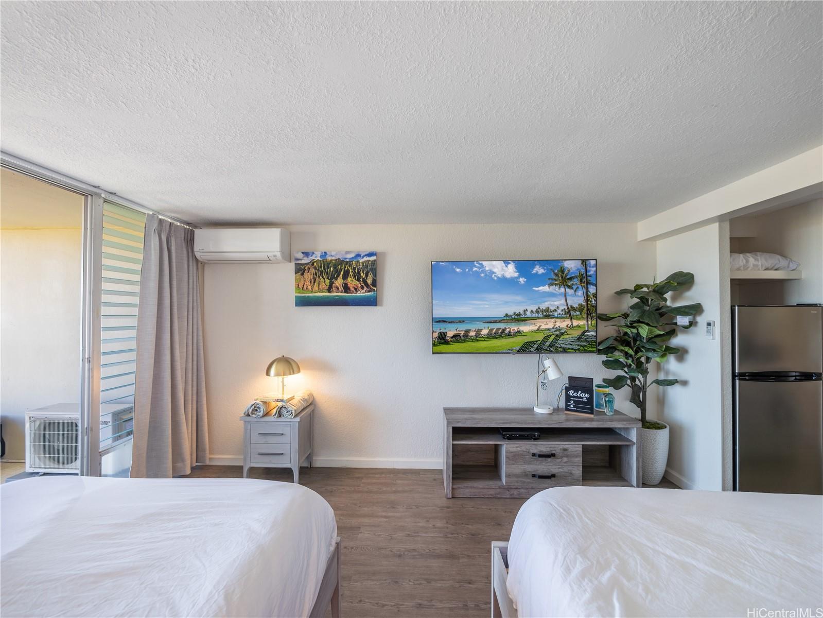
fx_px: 333
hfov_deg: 102.1
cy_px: 309
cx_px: 412
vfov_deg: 85.7
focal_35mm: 14
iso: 200
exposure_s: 1/320
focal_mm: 7
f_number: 4
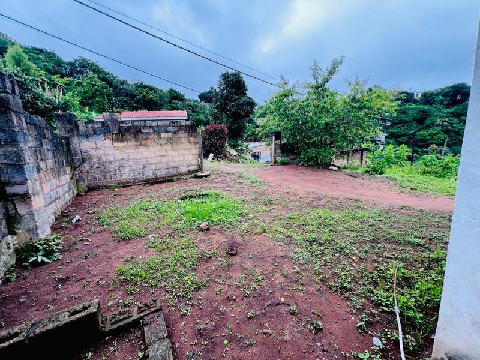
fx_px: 180
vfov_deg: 89.9
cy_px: 180
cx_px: 240
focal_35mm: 13
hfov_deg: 106.2
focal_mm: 1.57
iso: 32
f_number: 1.8
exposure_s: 1/228
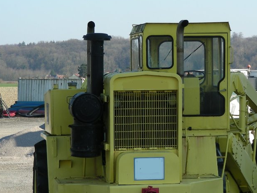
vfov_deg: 7.2
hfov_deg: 9.6
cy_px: 130
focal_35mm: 206
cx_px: 188
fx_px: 1530
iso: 50
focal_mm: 21.3
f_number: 4
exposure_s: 1/244
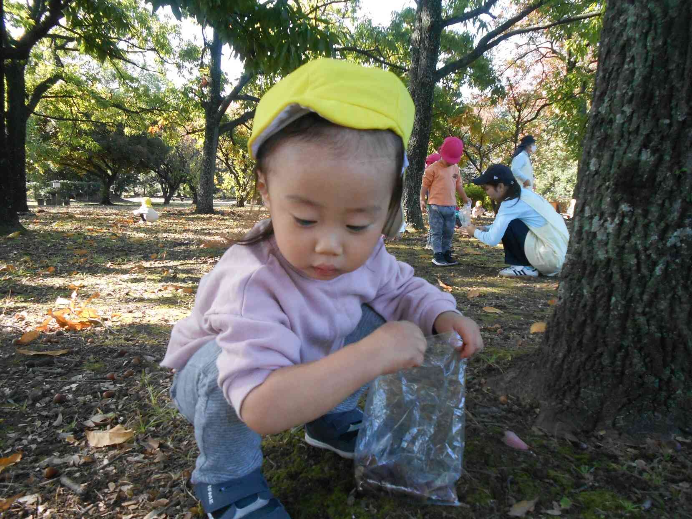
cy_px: 260
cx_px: 346
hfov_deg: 67.3
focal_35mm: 26
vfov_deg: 53.1
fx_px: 520
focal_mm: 4.6
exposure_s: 1/250
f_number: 3.5
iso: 400
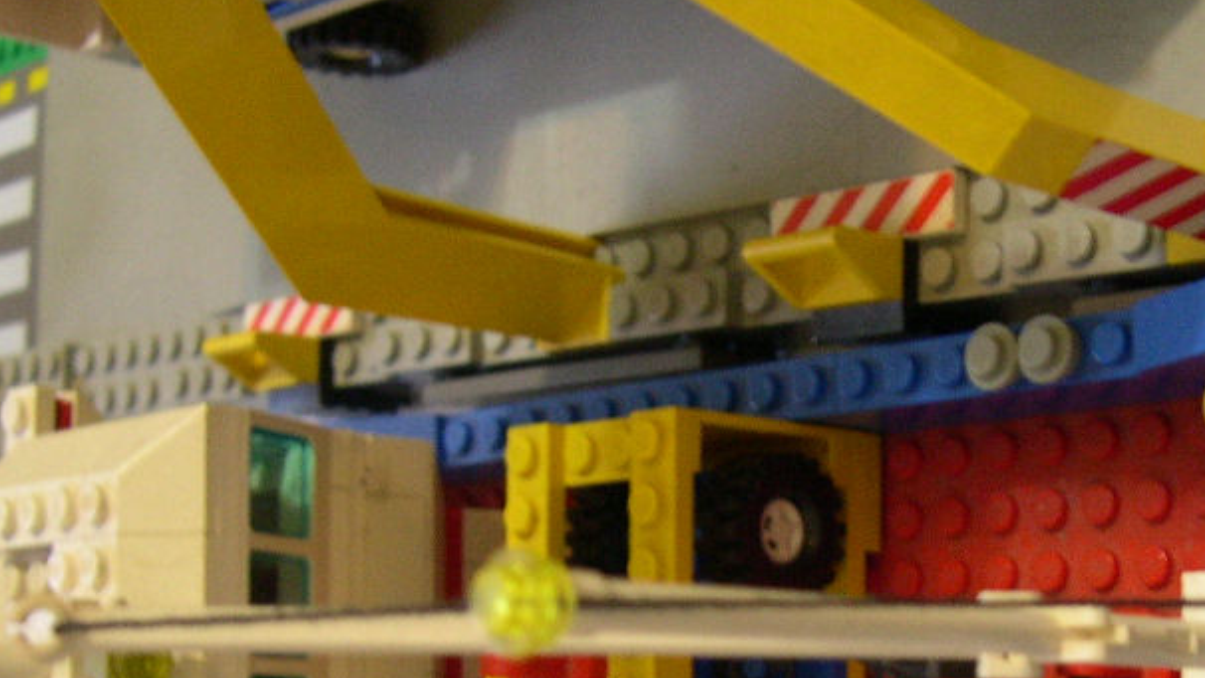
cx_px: 827
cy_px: 640
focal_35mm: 70
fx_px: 2237
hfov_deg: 29.9
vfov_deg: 16.9
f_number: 2.8
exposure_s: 1/3.3
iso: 400
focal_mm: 8
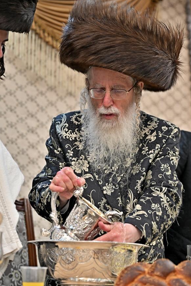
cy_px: 144
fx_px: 811
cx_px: 107
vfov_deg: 20.0
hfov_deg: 13.4
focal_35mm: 102
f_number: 4
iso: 500
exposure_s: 1/160
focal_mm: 87
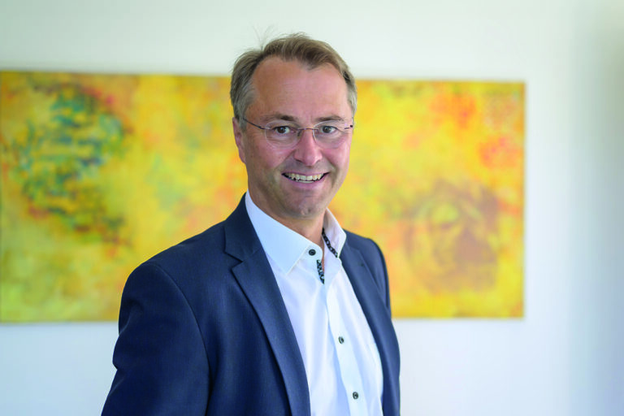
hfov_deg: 39.6
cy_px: 208
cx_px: 312
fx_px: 867
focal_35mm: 50
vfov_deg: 27.0
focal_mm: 50
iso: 800
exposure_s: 1/500
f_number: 2.2
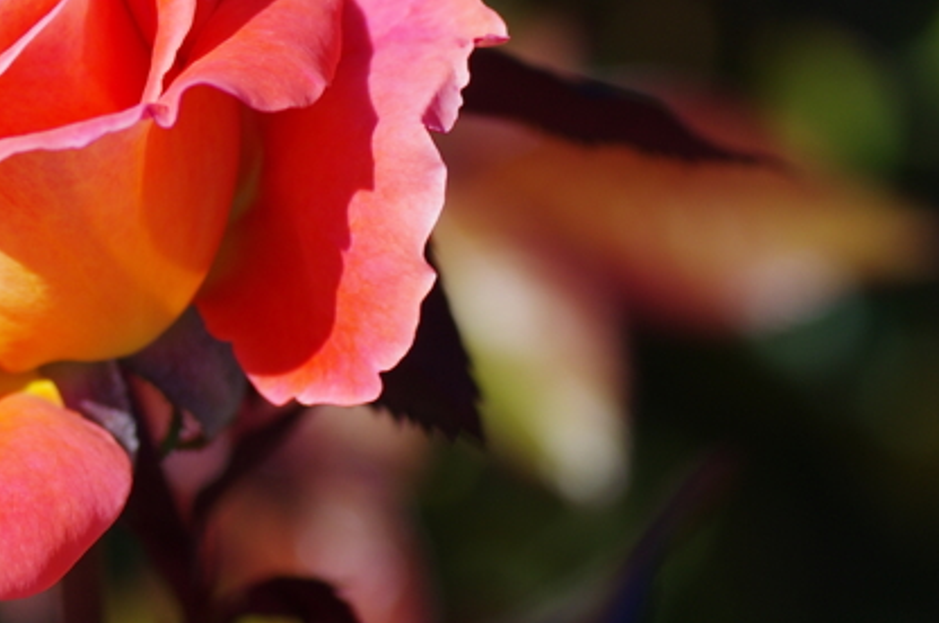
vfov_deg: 4.1
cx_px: -20
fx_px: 8646
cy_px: -47
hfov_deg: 6.2
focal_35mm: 332
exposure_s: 1/640
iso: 200
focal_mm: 90
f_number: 5.6
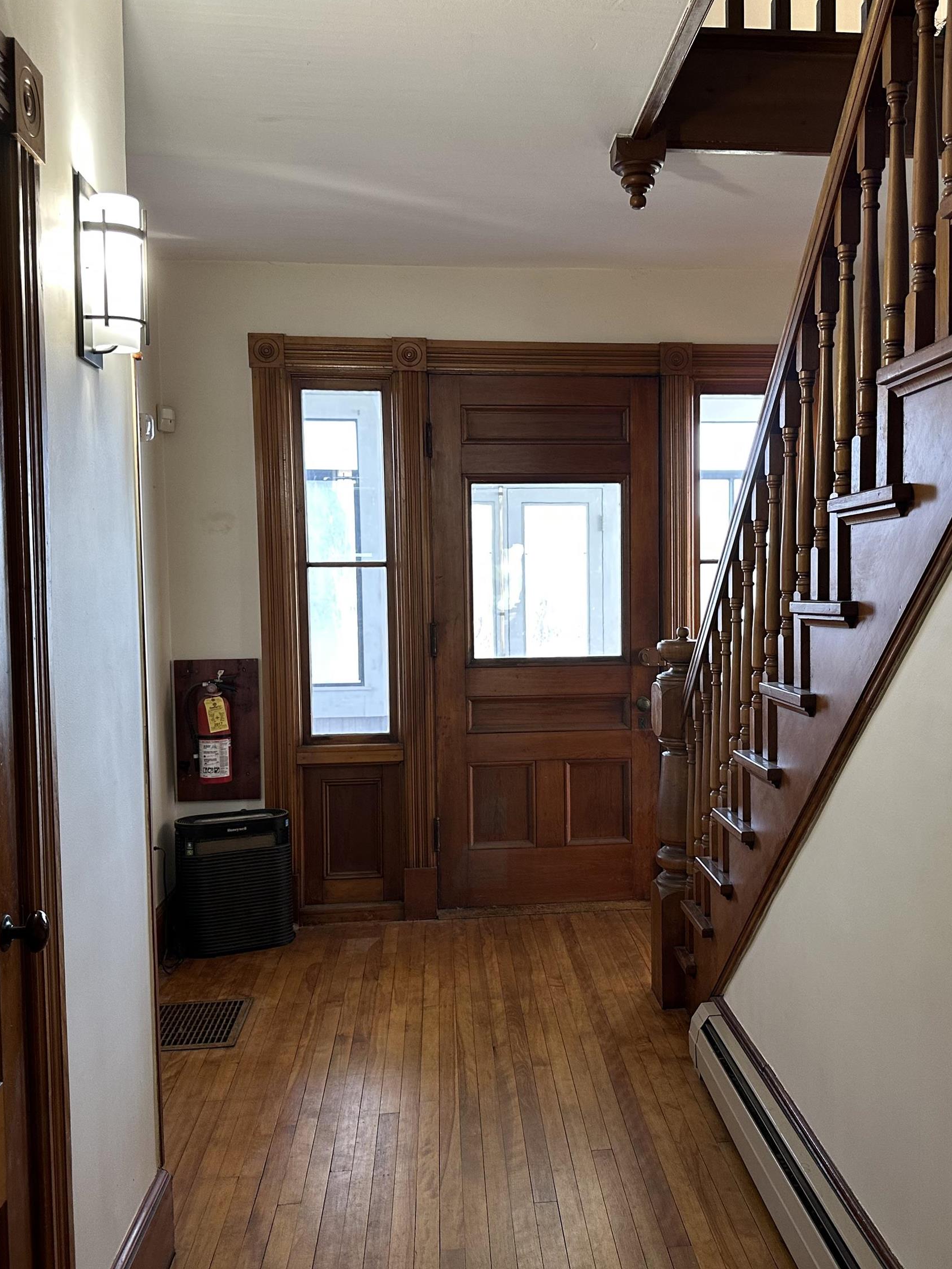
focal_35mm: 33
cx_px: 598
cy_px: 642
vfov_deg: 55.3
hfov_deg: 42.6
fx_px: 1210
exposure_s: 1/60
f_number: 1.78
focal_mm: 6.86
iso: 200
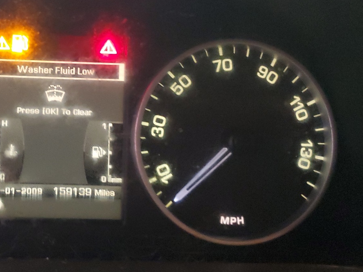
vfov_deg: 31.5
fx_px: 482
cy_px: 115
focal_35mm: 46
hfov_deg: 39.2
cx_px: 59
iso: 359
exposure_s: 1/15
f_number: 1.5
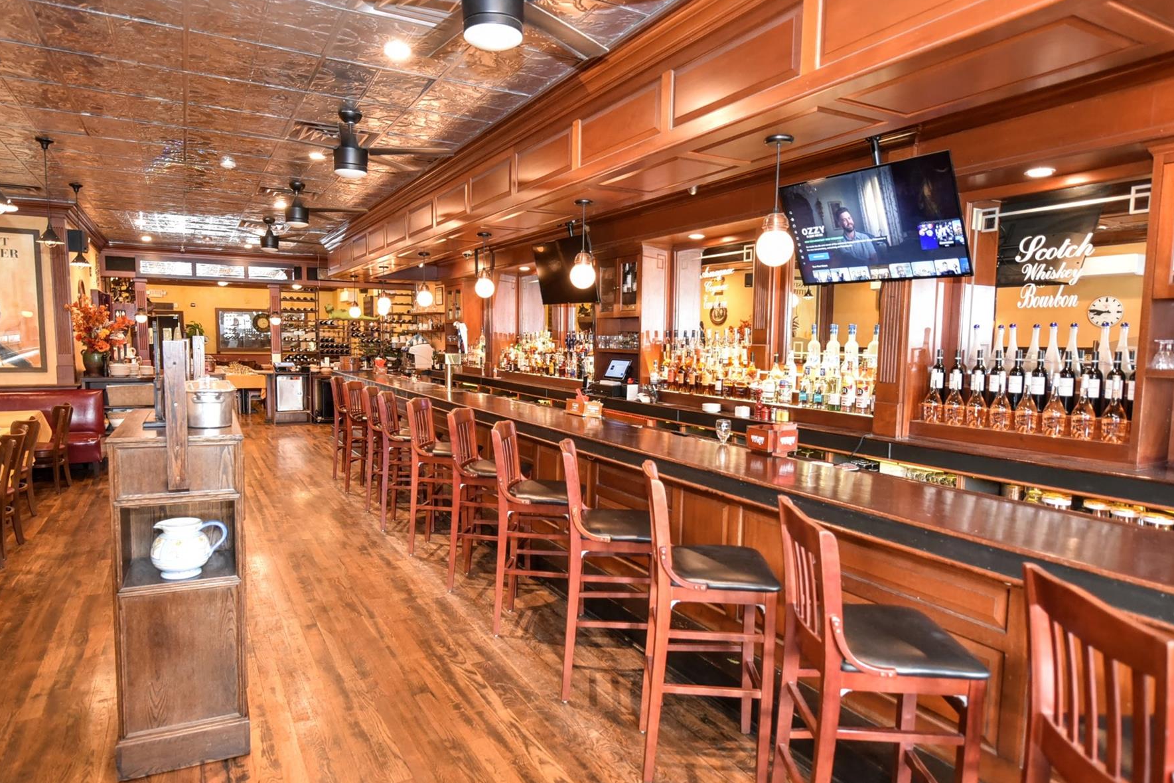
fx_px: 718
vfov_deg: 57.2
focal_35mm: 22
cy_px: 412
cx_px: 581
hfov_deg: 78.6
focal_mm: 19
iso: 2800
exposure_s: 1/60
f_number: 2.8
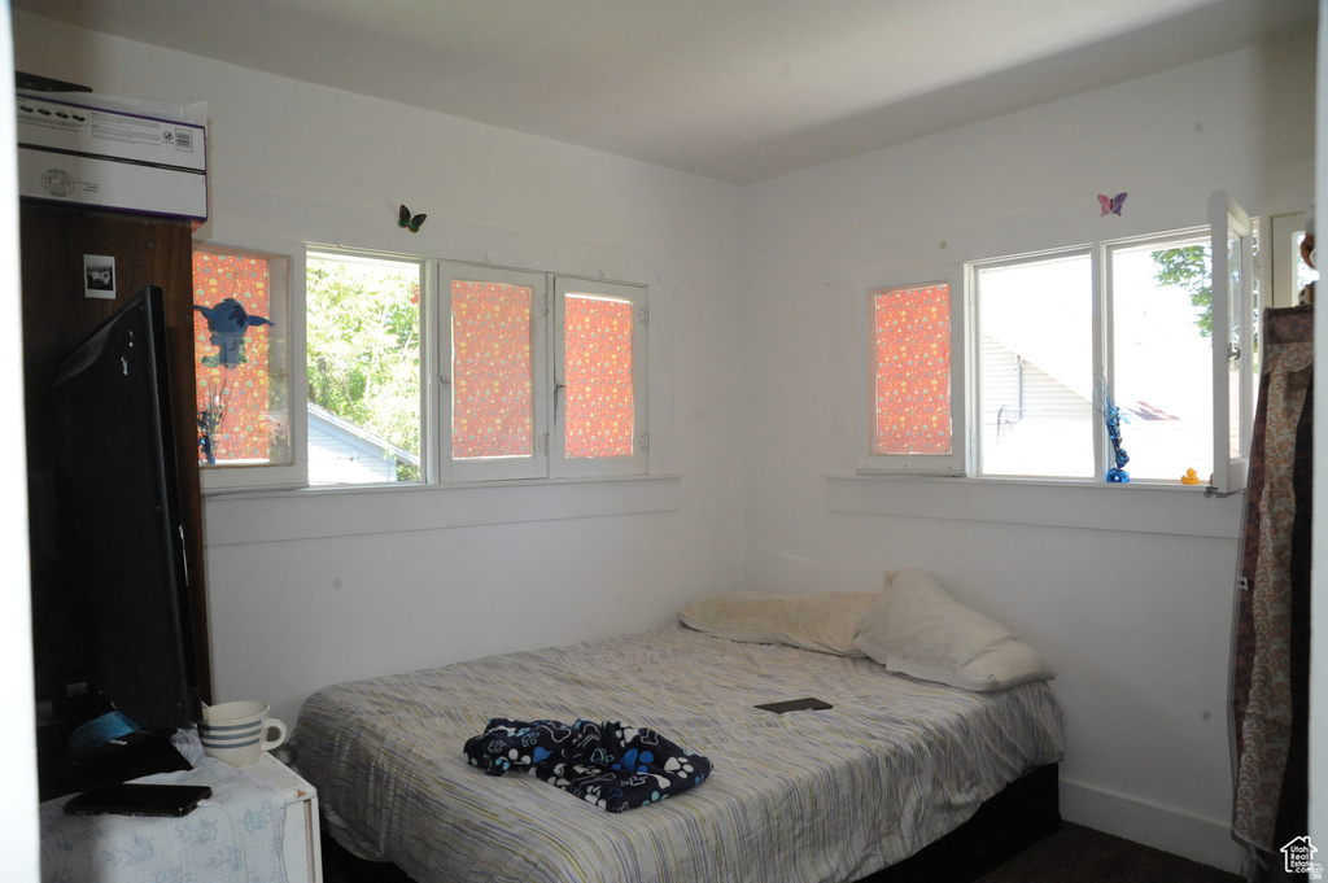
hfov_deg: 73.8
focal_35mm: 24
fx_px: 885
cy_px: 442
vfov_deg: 53.1
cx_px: 664
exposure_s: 1/200
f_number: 10
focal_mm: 24
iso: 4000
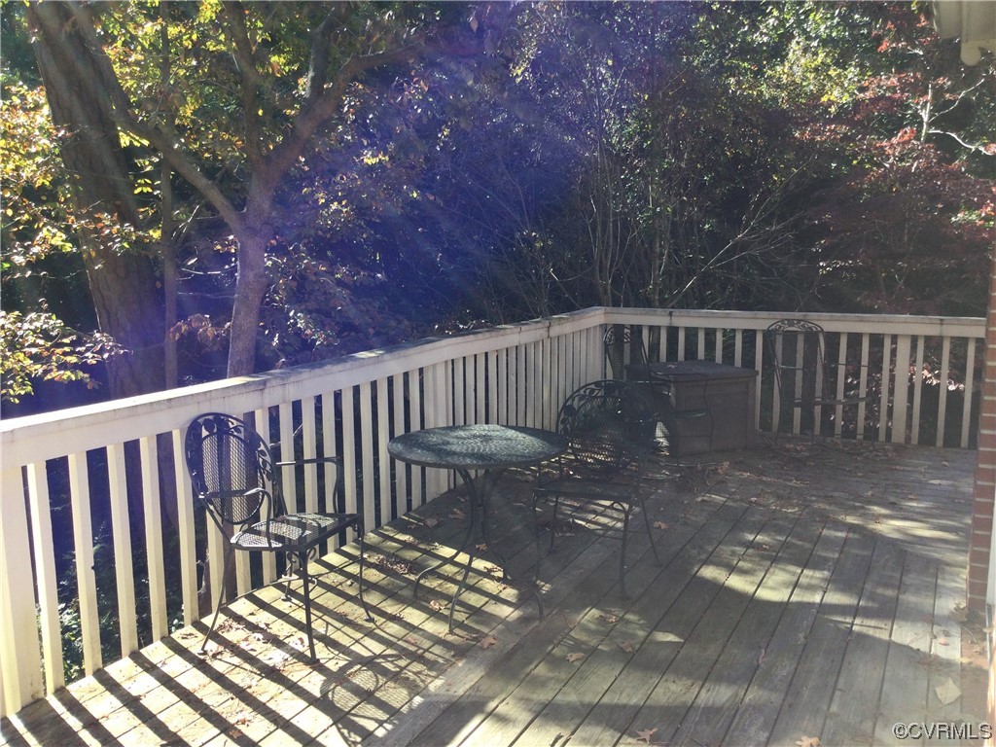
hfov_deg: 58.4
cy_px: 374
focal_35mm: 31
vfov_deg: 45.4
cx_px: 498
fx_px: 892
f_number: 2.4
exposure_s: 1/221
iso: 25
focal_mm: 3.3
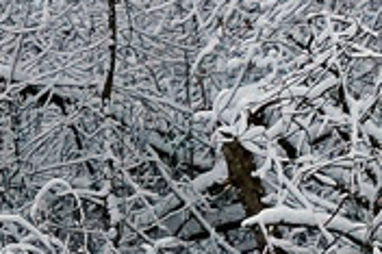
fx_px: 3042
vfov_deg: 4.8
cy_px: -102
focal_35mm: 287
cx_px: -673
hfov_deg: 6.7
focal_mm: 28
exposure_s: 1/400
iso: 800
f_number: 5.6
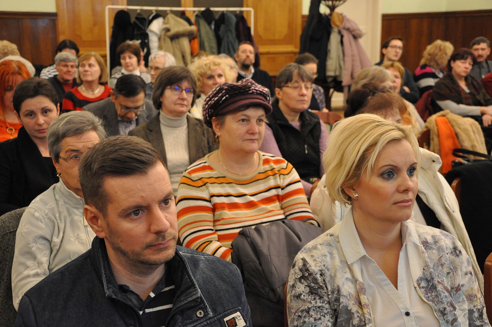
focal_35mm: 52
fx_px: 717
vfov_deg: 25.7
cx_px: 246
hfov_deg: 37.9
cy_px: 164
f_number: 5.6
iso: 2200
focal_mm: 35
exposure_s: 1/30
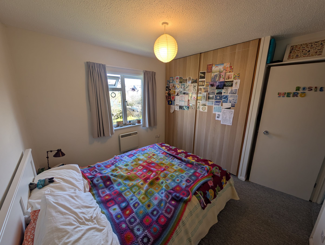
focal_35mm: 12
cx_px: 162
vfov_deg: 94.6
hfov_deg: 110.5
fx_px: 113
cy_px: 122
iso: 59
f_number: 1.95
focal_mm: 2.23
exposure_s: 1/124
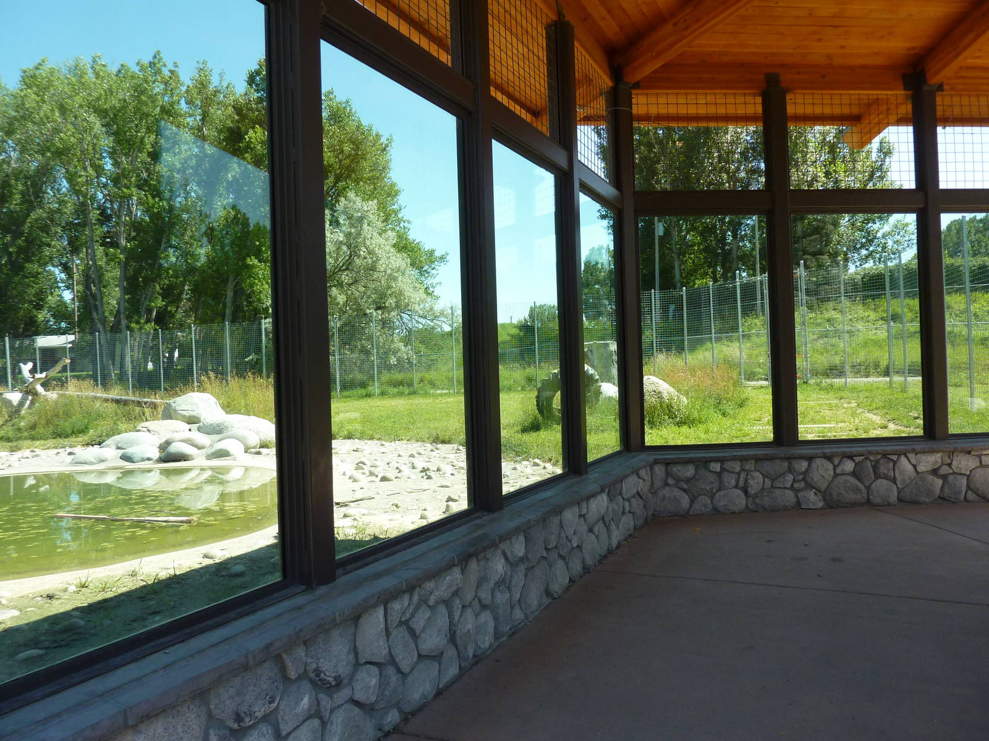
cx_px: 494
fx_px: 714
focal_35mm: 25
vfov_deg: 54.9
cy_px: 370
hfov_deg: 69.4
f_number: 3.3
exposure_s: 1/500
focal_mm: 4.1
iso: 160
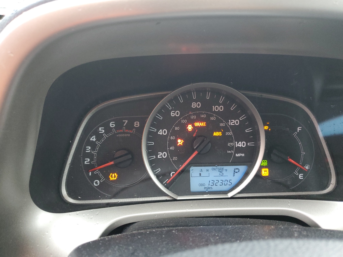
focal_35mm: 26
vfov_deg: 53.1
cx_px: 172
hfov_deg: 67.3
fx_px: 258
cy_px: 128
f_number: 1.5
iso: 155
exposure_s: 1/60.2
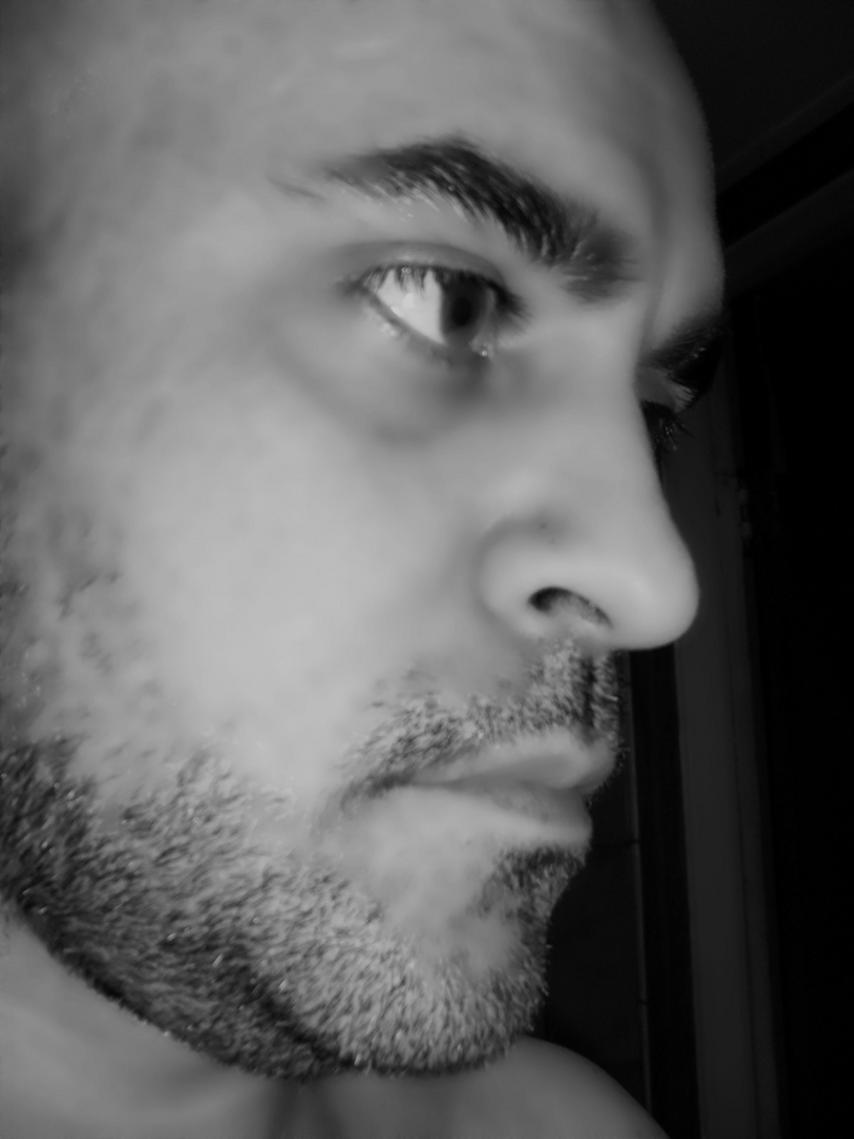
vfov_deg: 52.6
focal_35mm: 35
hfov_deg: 40.7
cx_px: 427
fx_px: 1151
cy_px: 570
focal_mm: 6.3
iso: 200
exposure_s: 1/45
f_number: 3.2
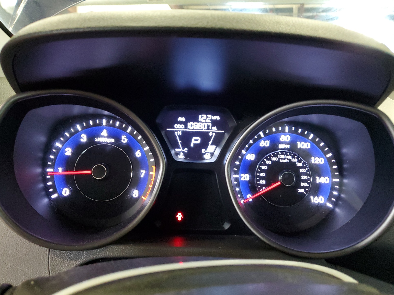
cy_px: 153
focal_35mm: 27
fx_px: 307
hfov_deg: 65.3
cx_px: 196
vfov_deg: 51.3
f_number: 1.5
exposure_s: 1/30
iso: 344
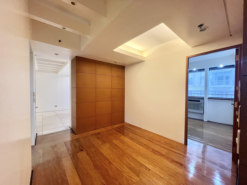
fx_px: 93
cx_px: 124
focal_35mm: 13
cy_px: 92
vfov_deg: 89.9
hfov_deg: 106.2
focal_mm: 1.57
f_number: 1.8
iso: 400
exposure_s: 1/60
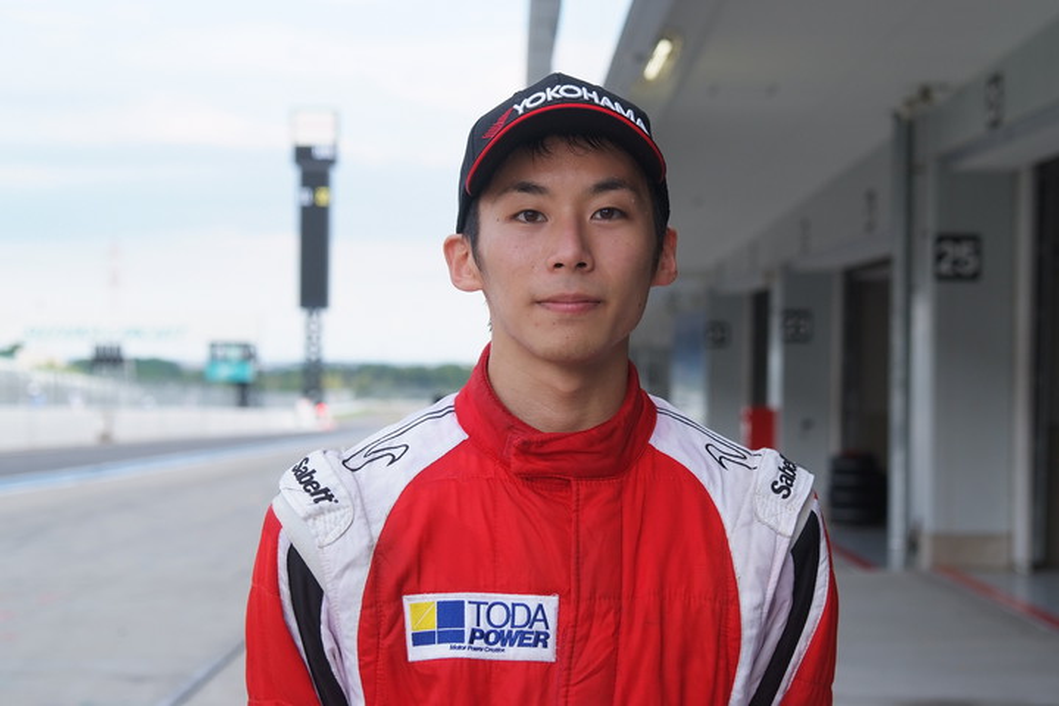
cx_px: 530
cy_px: 353
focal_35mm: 72
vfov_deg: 18.9
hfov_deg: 28.1
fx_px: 2118
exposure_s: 1/350
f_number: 4
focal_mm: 48
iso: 400
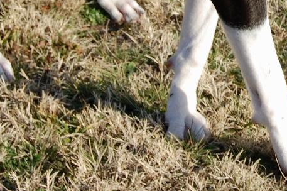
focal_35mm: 168
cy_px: -82
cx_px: 271
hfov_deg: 12.1
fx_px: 1338
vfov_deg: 8.0
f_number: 9
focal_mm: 34
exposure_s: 1/320
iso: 200
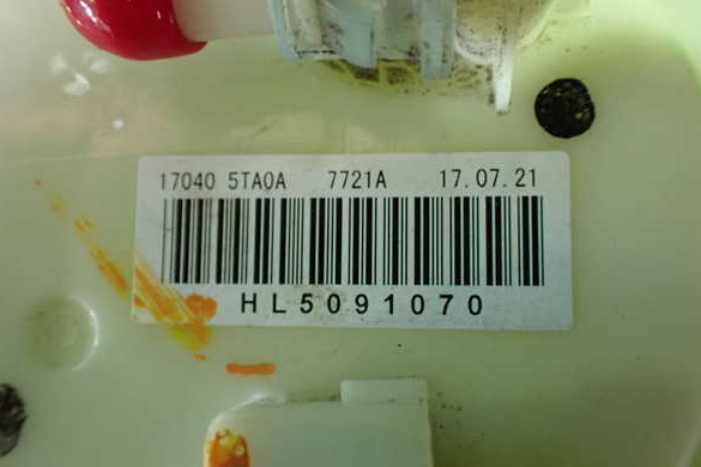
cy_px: 239
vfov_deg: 41.1
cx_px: 355
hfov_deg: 58.7
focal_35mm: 32
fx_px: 623
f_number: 2.3
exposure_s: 1/40
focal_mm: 5.4
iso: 800
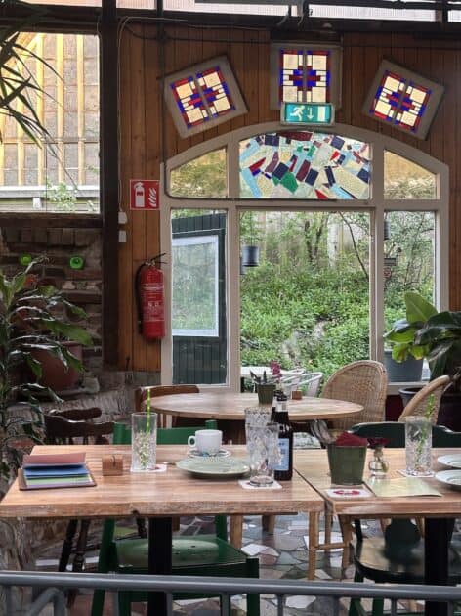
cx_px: 230
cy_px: 308
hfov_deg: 30.2
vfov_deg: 39.7
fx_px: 853
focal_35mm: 48
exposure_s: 1/60
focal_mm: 6.86
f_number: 1.78
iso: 200
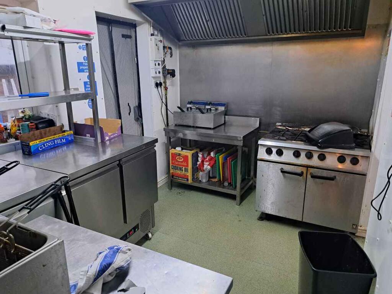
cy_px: 147
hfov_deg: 71.6
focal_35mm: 24
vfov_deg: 56.8
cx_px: 196
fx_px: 272
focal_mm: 5.23
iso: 500
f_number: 1.8
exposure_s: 1/50
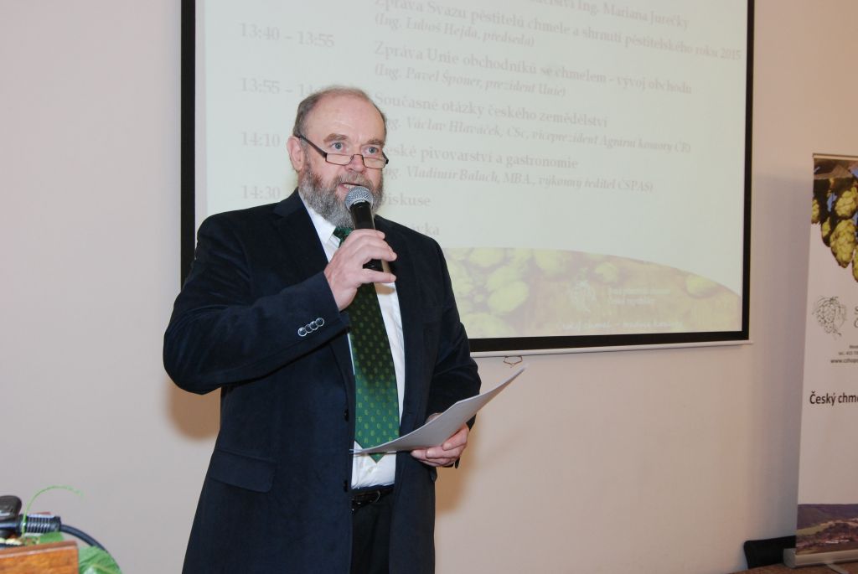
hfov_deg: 53.1
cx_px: 429
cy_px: 287
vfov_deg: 37.0
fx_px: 859
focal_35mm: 36
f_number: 7.1
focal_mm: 24
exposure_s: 1/60
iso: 800
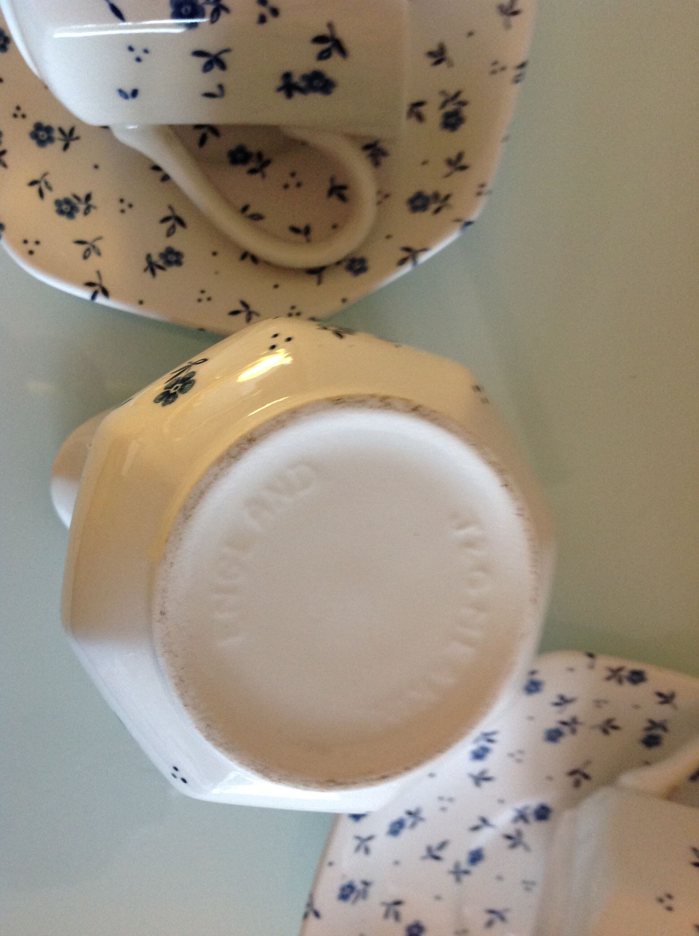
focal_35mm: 35
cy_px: 468
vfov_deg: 52.7
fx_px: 945
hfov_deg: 40.6
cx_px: 350
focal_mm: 4.28
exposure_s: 1/17
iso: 160
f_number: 2.4
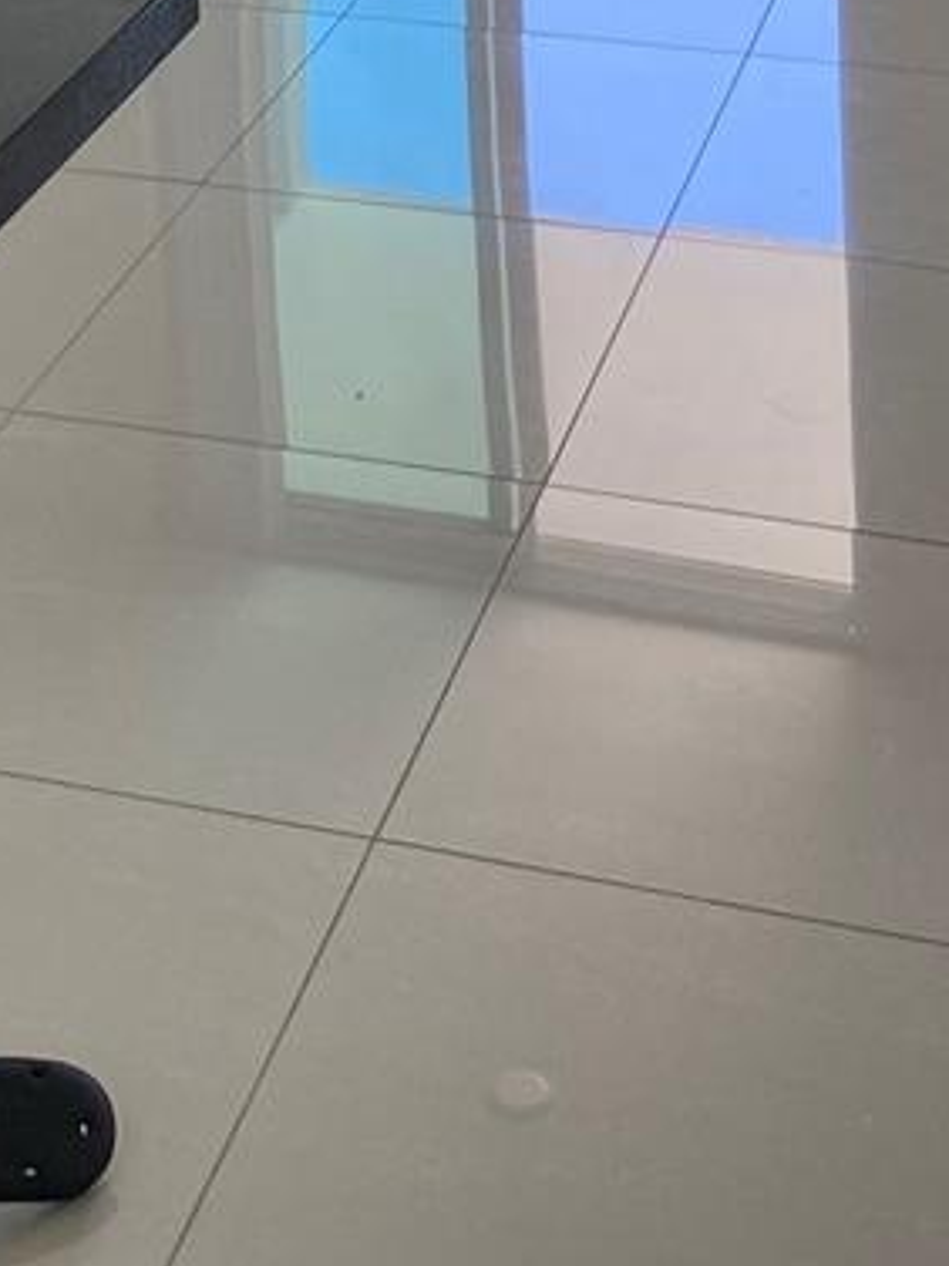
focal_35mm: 83
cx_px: 286
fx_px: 3034
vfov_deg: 19.8
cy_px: -727
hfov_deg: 17.7
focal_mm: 4.25
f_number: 1.8
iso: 40
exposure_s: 1/121
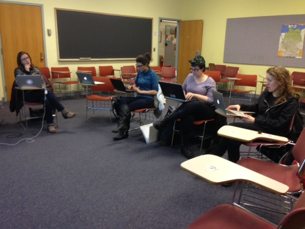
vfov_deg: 42.9
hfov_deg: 55.4
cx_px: 152
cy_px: 114
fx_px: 291
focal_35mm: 33
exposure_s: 1/20
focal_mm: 4.12
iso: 200
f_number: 2.4
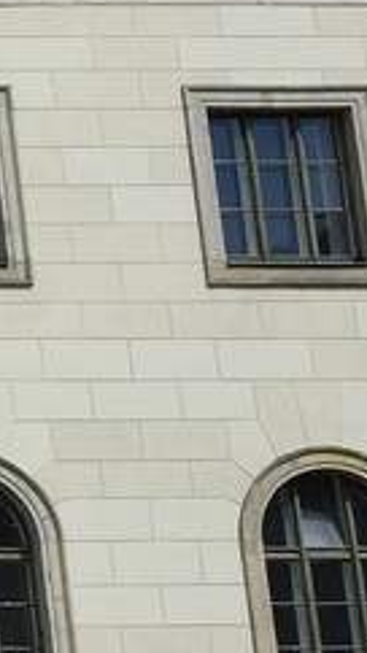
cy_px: 318
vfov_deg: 9.8
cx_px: -1773
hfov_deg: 4.4
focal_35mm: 221
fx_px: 3826
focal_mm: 32
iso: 200
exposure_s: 1/200
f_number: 14
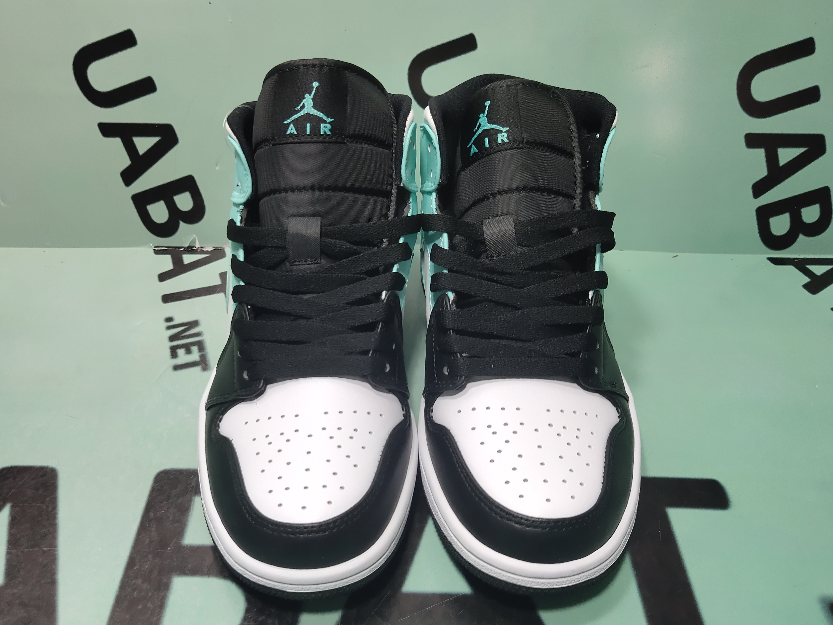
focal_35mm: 36
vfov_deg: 39.6
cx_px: 366
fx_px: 866
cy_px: 343
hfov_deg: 51.2
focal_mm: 4.35
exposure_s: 1/100
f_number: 1.79
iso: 120
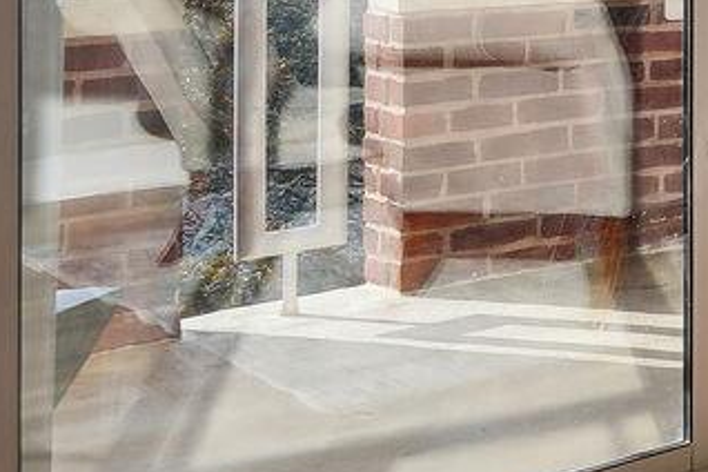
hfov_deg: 14.2
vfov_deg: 14.4
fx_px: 1764
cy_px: -183
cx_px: 1750
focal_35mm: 90
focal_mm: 16.5
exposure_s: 1/160
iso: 200
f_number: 8
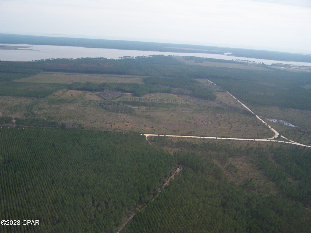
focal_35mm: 38
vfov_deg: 37.7
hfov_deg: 49.0
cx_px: 156
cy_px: 116
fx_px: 341
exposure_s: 1/800
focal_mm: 6.3
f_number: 2.8
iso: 80
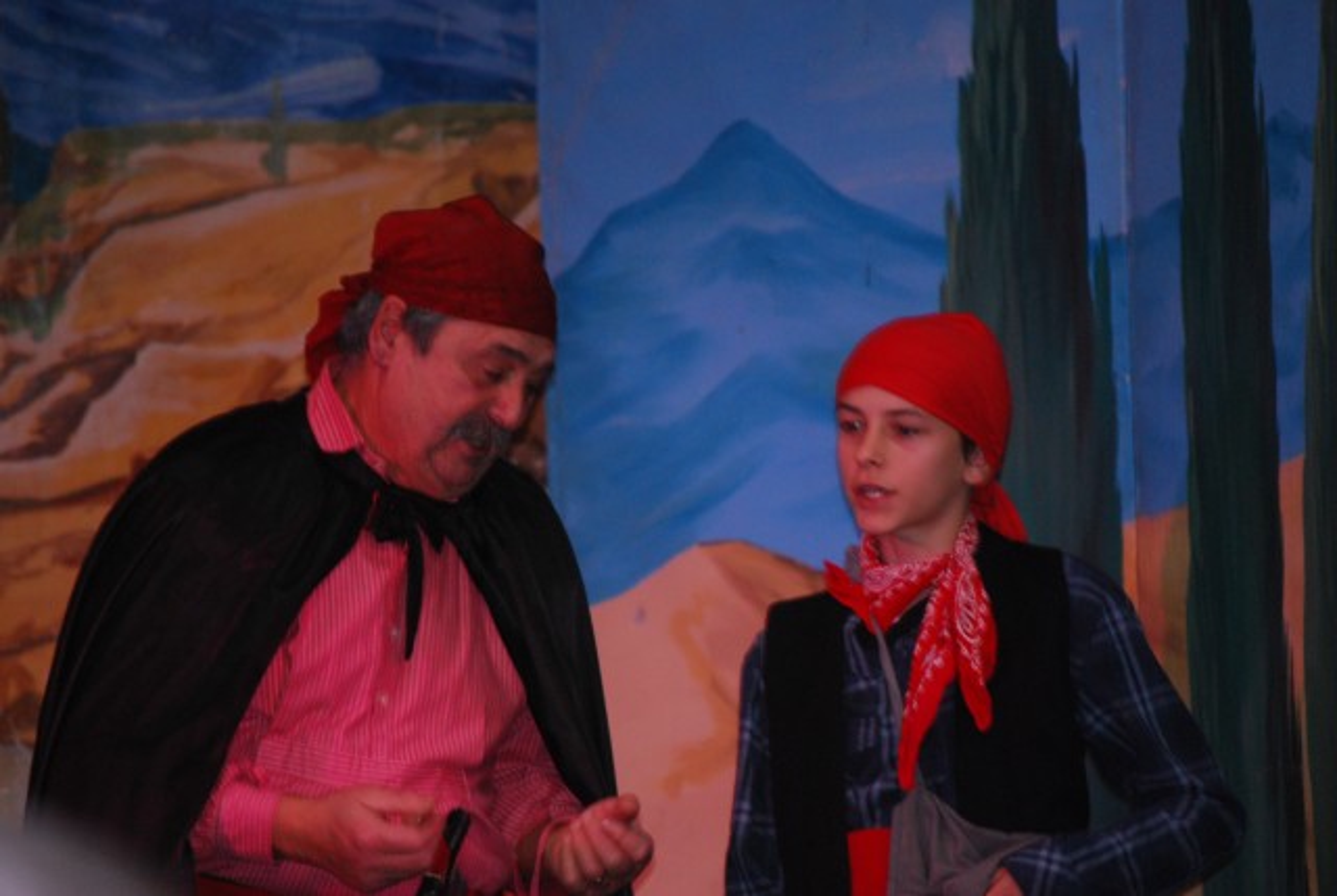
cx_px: 668
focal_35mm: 270
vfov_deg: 5.1
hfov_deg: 7.6
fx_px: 10044
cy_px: 448
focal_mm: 180
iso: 800
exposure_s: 1/60
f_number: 5.6
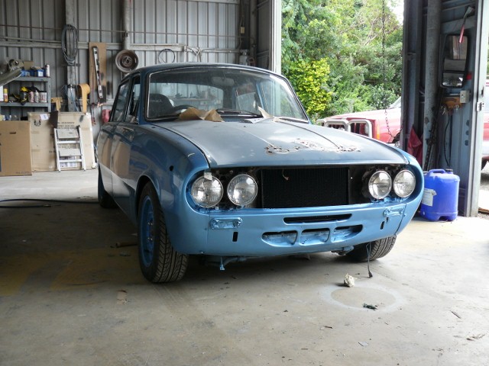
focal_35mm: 36
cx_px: 244
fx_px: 509
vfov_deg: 39.7
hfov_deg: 51.4
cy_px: 183
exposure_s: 1/60
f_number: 2.8
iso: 100
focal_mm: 6
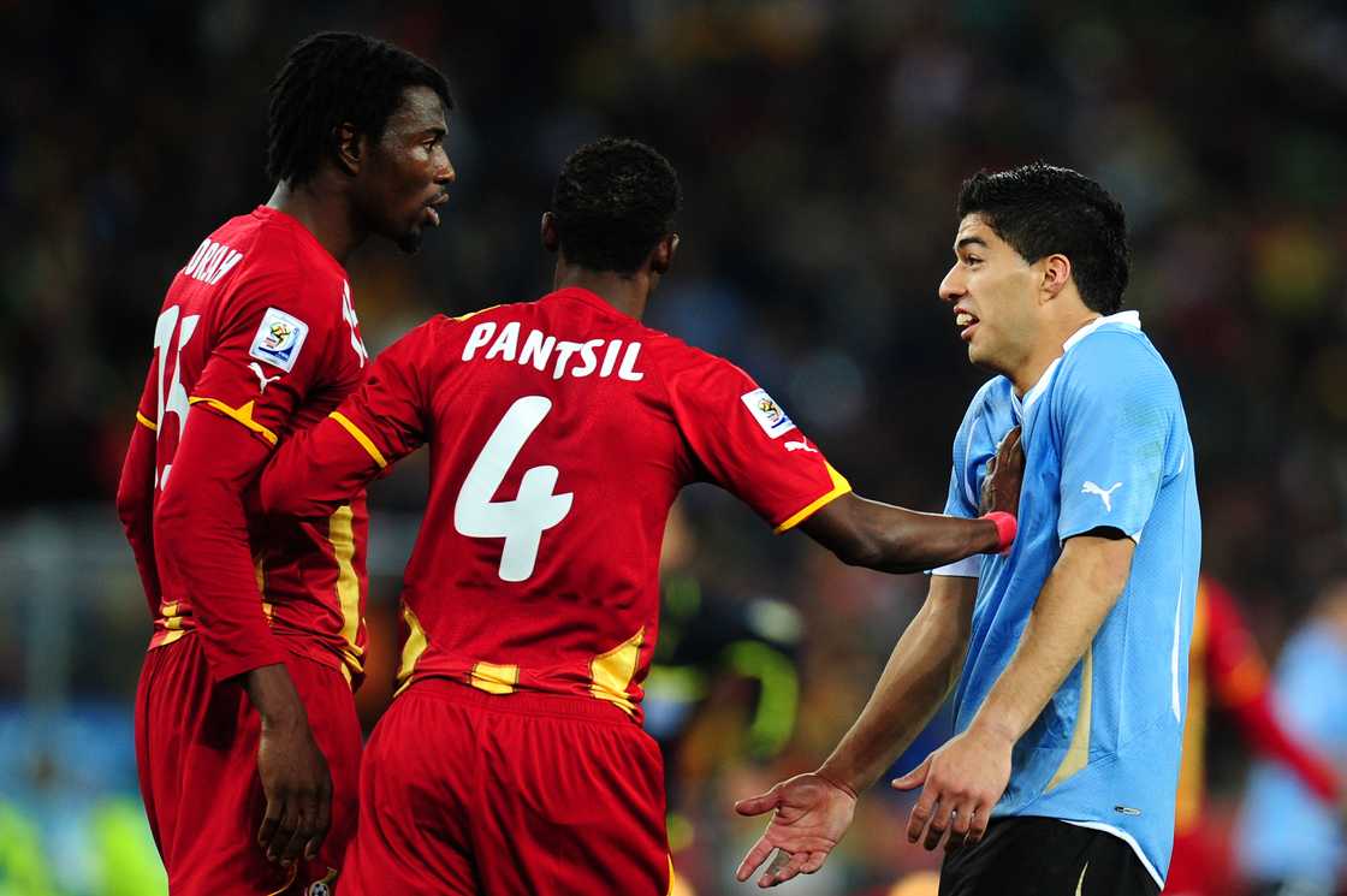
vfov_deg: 3.4
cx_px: 674
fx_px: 14955
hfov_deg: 5.2
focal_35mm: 400
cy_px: 448
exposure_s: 1/1000
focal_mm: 400
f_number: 2.8
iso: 1250
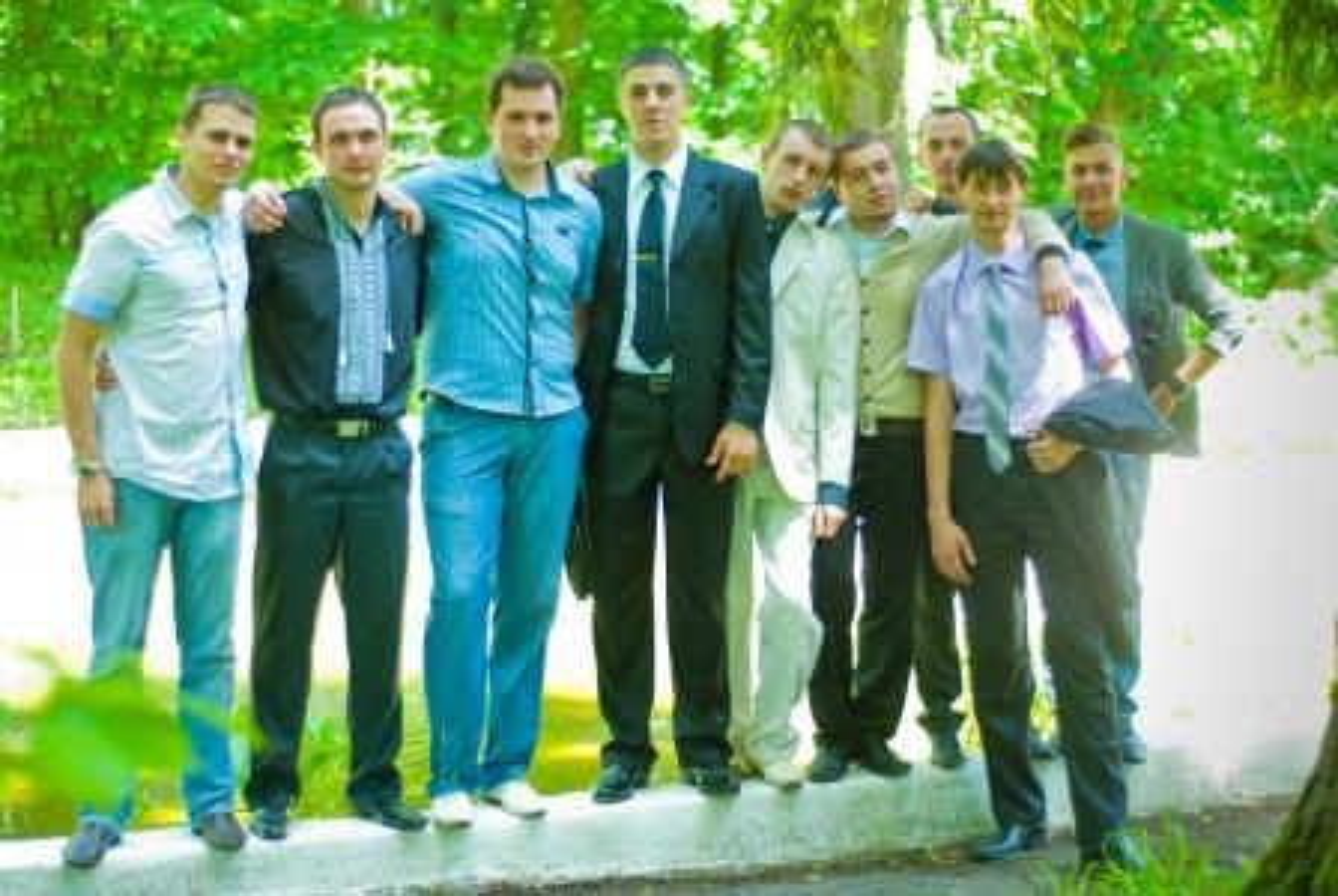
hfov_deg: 27.0
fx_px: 2791
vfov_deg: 18.2
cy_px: 448
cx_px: 669
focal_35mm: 75
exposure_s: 1/160
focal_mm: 50
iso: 320
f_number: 2
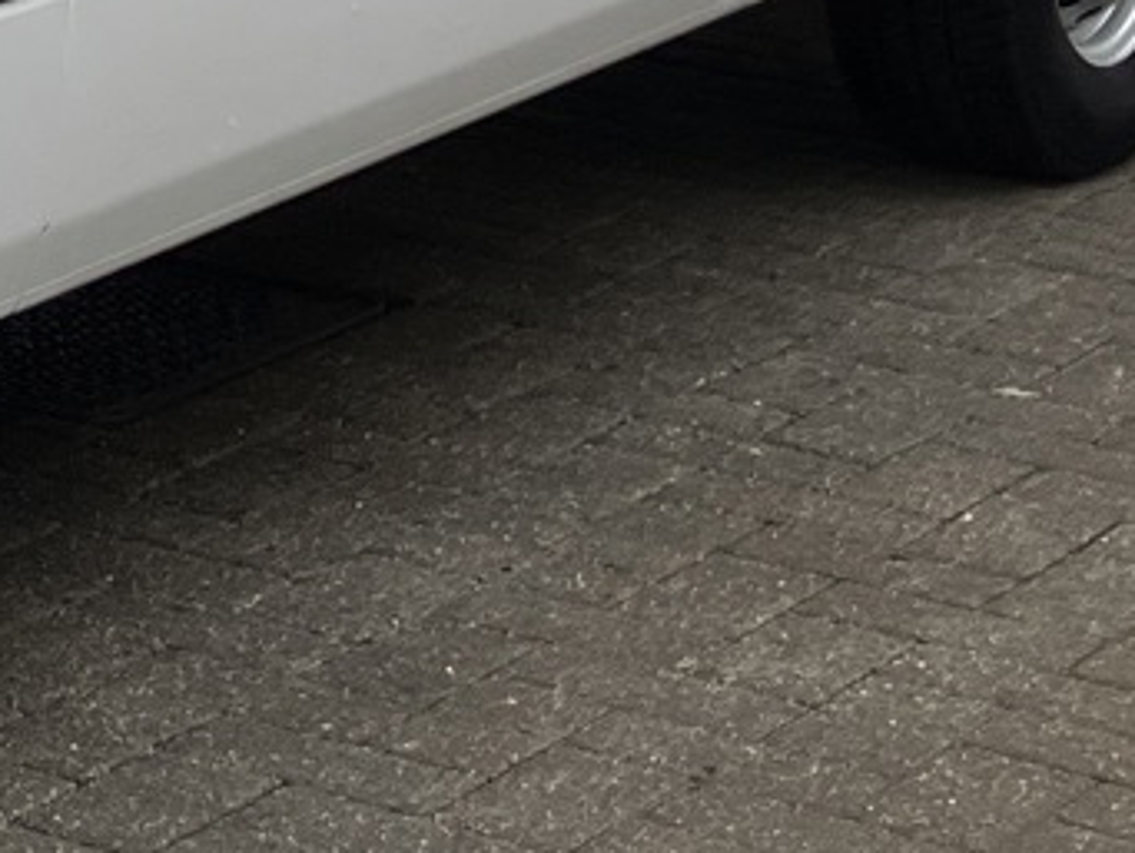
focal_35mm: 157
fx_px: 5151
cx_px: -1135
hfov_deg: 11.4
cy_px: -508
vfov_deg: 9.2
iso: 32
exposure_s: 1/481
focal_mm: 3.99
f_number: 1.8
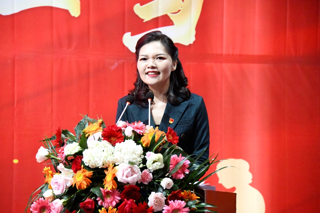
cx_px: 160
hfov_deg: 14.2
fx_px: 1289
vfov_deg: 9.5
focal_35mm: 145
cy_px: 106
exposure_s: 1/125
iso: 25600
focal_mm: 145
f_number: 5.6
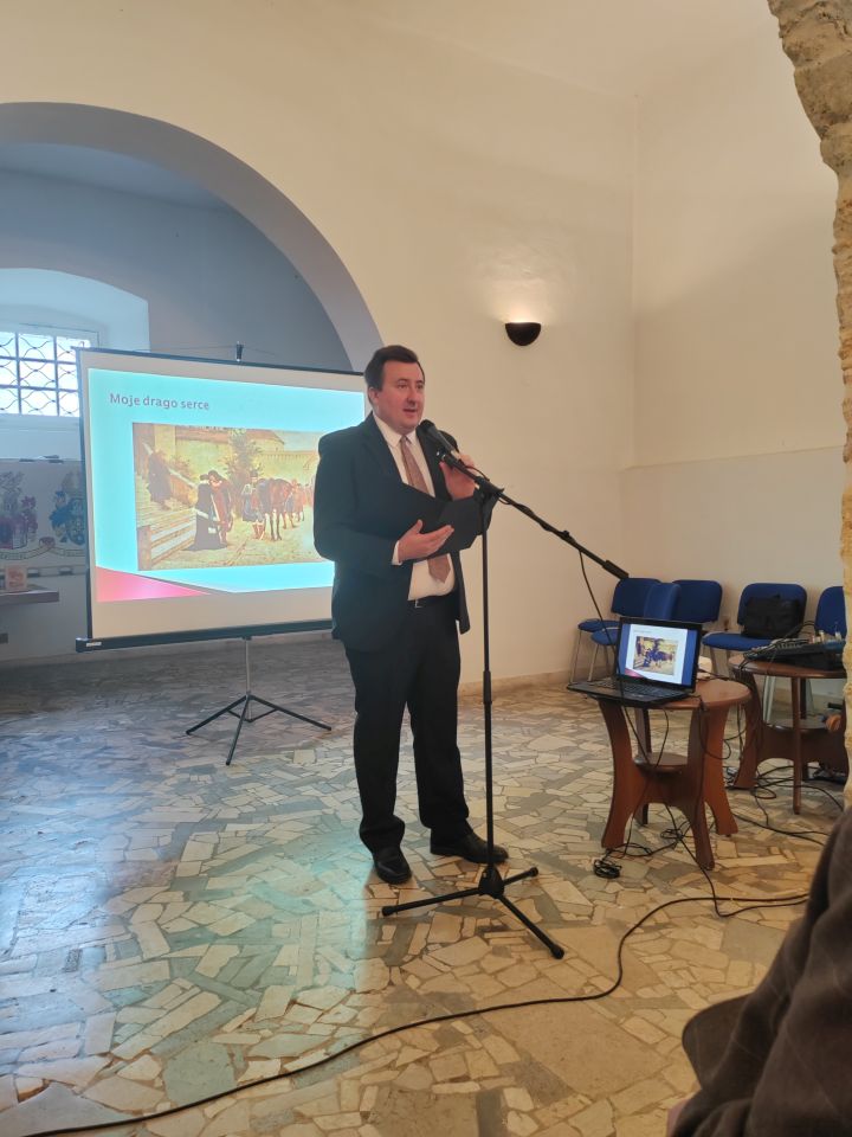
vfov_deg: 65.3
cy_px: 568
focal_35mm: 27
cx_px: 426
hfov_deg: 51.4
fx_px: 886
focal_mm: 5.52
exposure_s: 1/50
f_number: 1.9
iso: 500
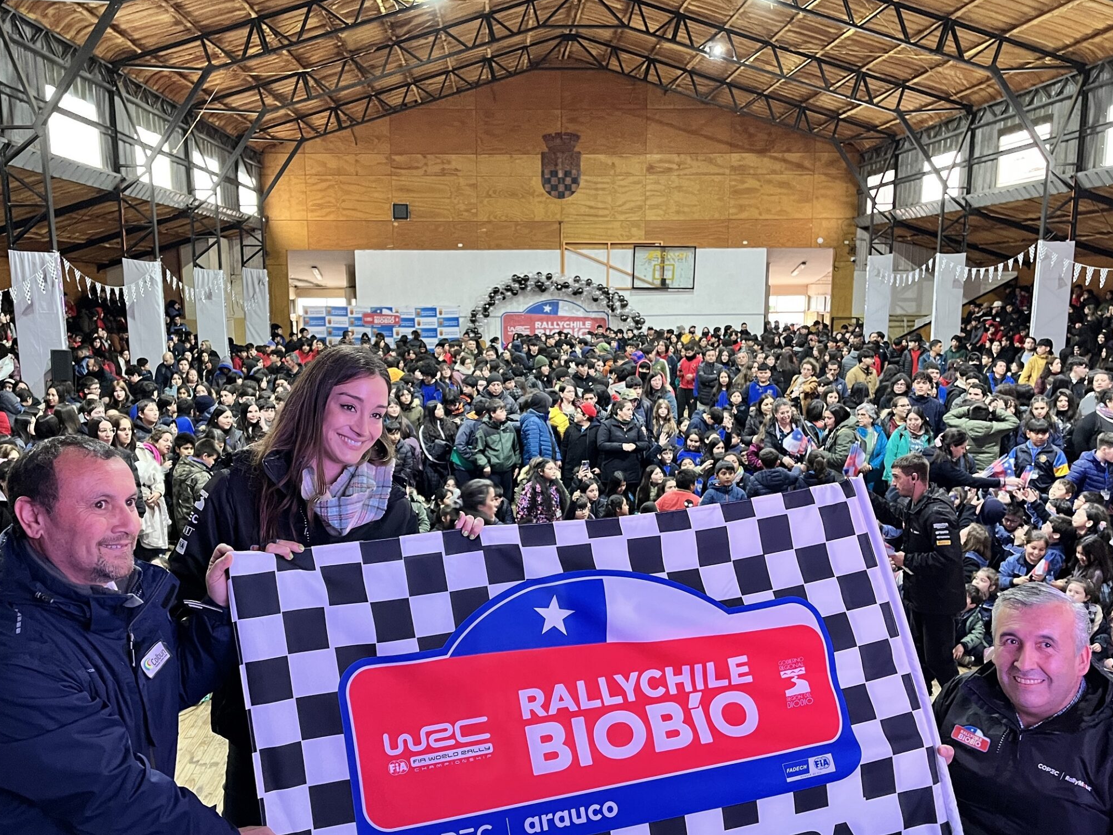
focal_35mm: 33
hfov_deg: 55.3
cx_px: 514
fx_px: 1061
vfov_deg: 42.8
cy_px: 499
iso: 320
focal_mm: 5.1
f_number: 1.6
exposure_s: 1/50
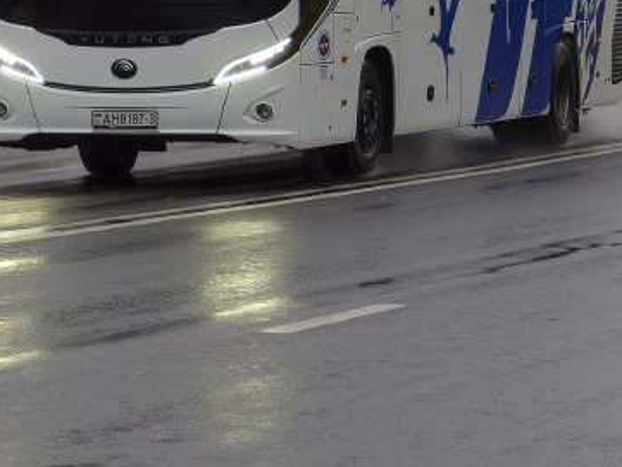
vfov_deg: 5.9
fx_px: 4476
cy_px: -221
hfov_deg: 7.9
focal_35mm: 249
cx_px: 177
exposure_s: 1/320
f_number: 5.6
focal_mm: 48
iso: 1000
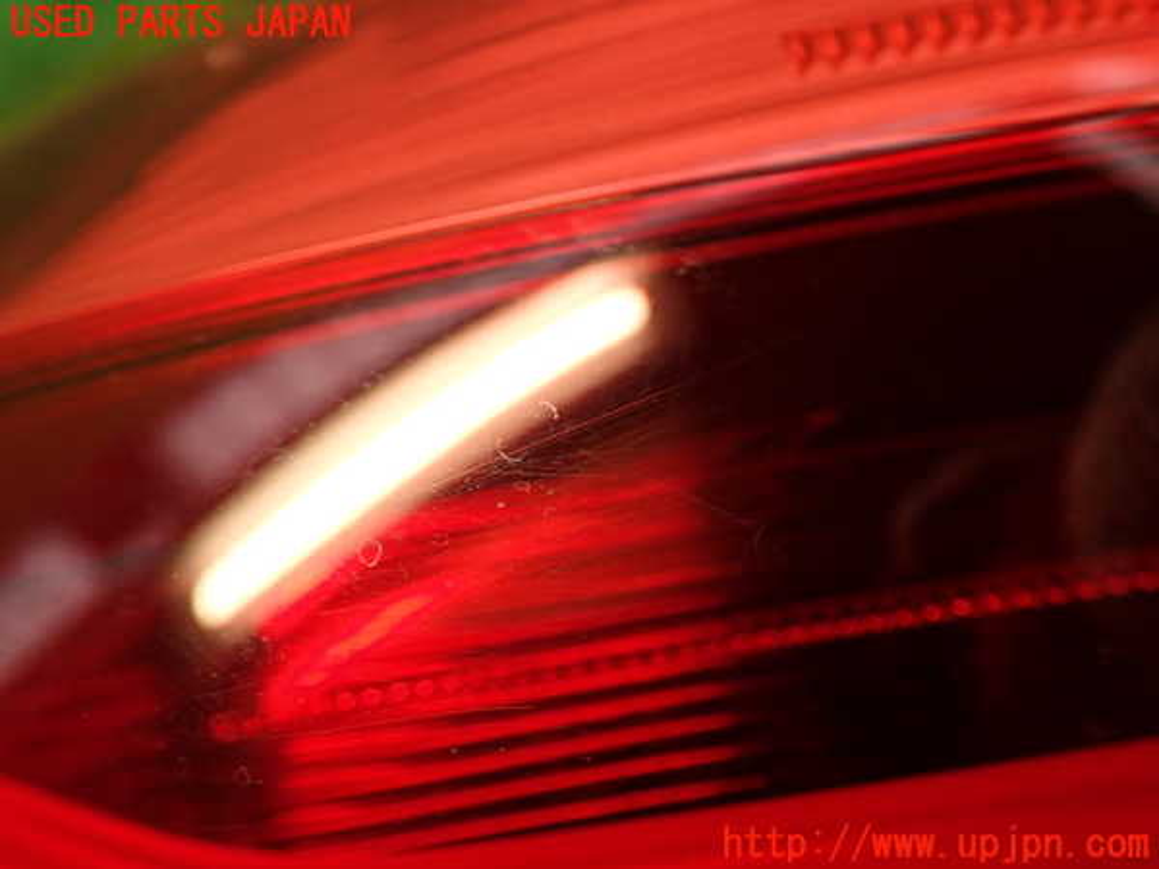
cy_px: 434
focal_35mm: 32
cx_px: 580
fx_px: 1071
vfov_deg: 44.2
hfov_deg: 56.8
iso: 200
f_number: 2.4
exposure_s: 1/30
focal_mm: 5.79
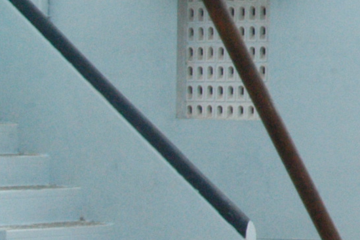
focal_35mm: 197
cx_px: 599
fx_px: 1970
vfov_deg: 7.0
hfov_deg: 10.0
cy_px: 22
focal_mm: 24
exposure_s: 1/180
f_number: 16
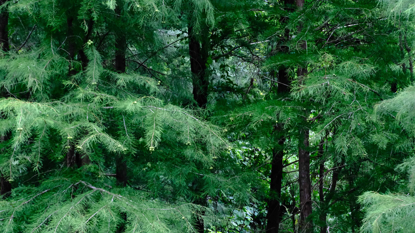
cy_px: 100
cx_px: 219
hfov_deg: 11.4
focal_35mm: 189
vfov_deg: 6.4
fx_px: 2080
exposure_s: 1/1250
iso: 8000
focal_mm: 93.2
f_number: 7.1
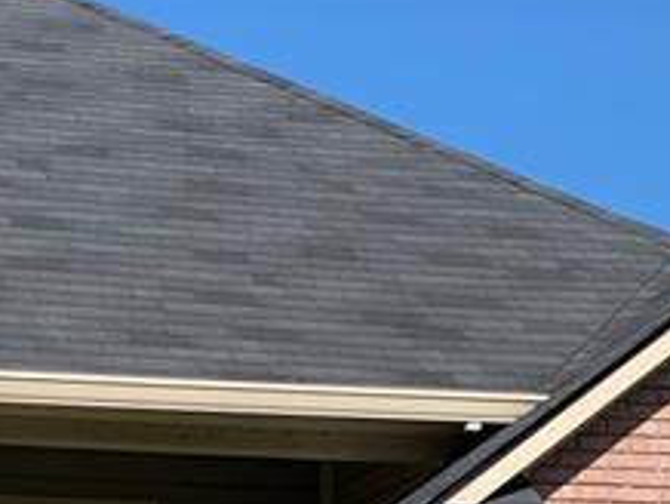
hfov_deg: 16.1
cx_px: 218
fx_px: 2364
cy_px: 962
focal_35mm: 122
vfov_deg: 11.2
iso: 25
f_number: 1.8
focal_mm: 4.25
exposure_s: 1/2309
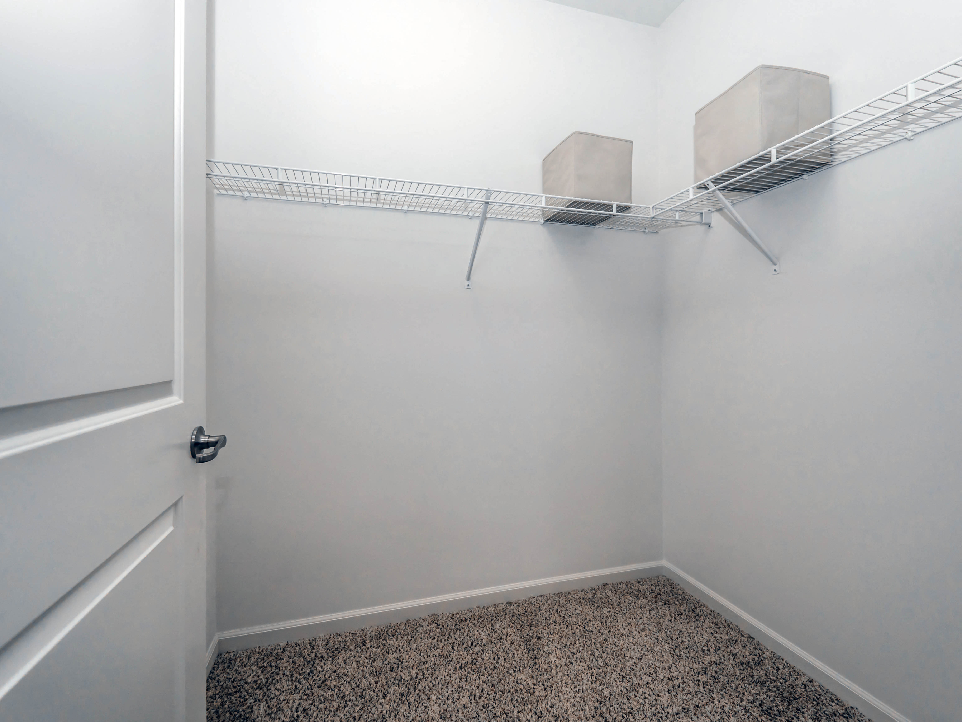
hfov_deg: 102.1
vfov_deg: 85.7
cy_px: 361
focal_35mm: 14
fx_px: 389
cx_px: 481
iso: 200
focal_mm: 7
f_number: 4
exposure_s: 1/60
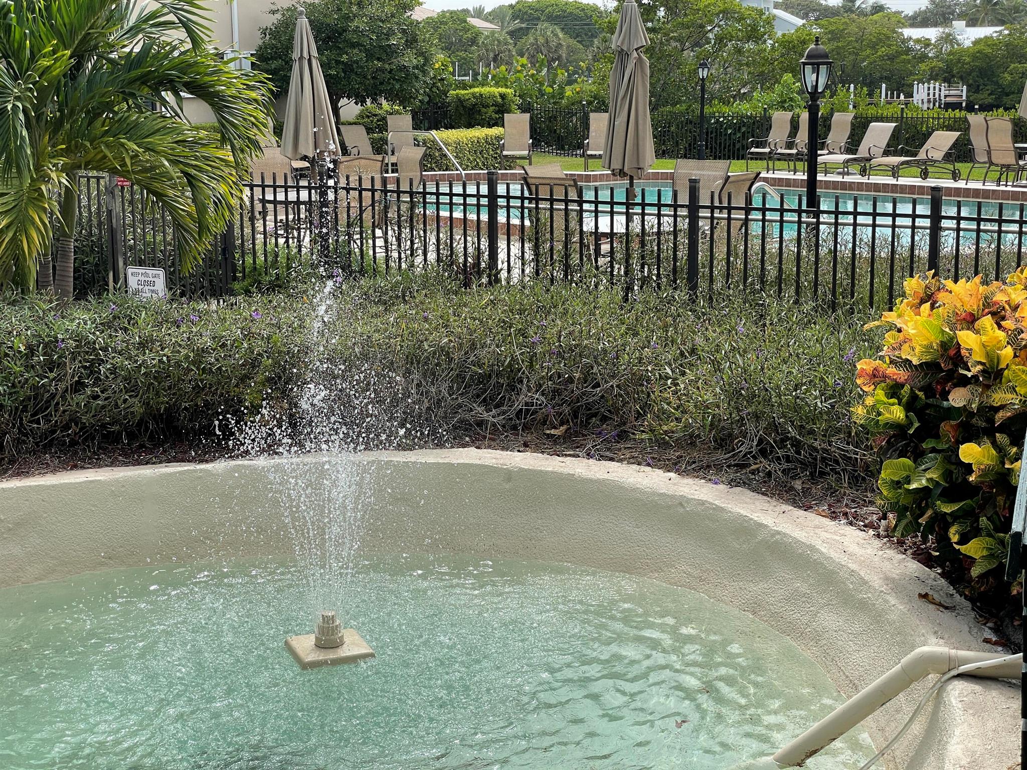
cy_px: 385
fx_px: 1543
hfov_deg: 36.8
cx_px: 514
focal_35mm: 52
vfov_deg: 28.0
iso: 25
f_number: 2
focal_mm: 6
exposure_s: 1/1229
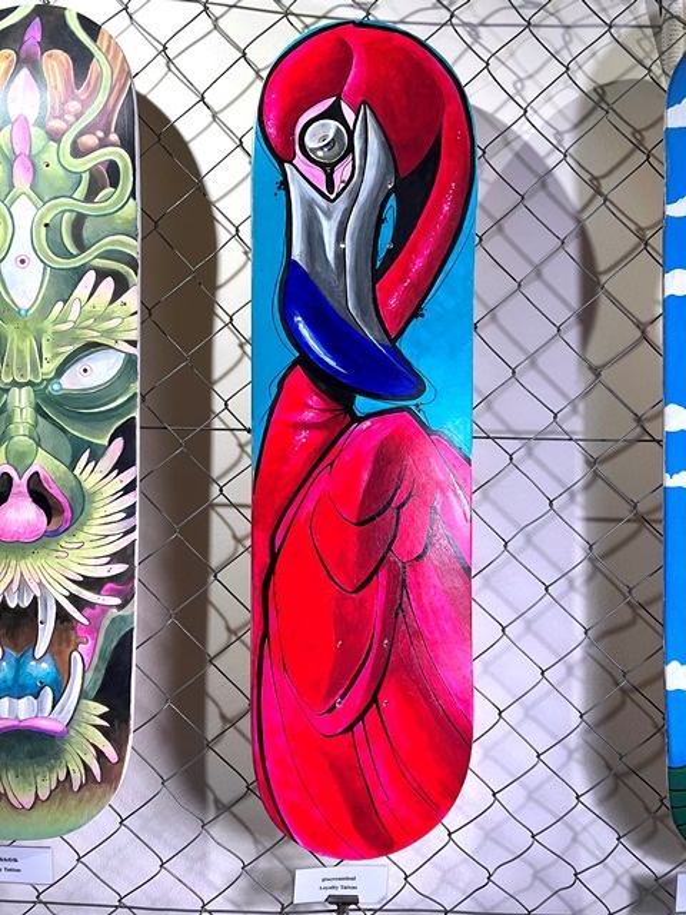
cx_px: 343
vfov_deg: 63.4
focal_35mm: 28
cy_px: 458
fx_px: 740
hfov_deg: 49.7
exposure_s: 1/50
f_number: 1.8
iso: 64
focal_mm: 3.99
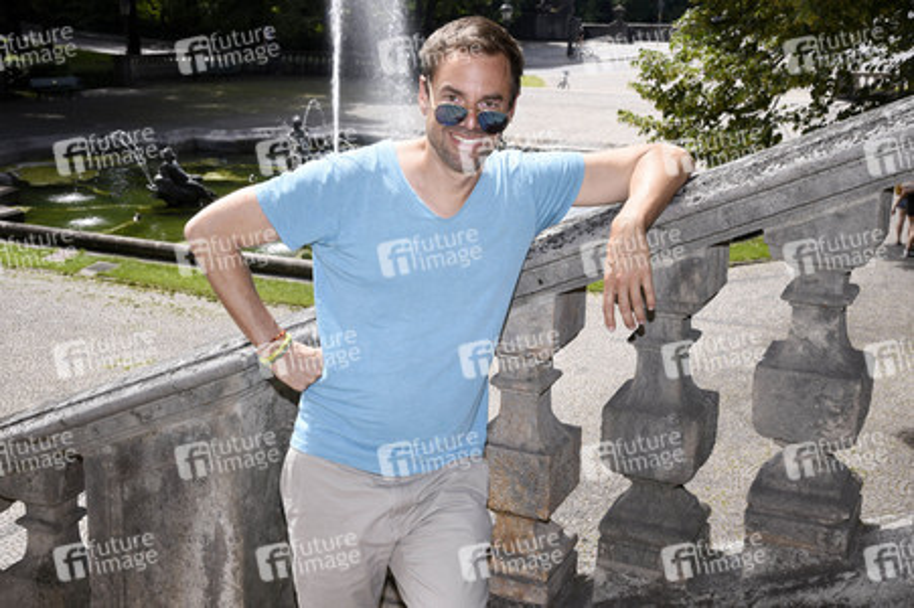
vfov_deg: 27.0
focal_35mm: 50
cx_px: 457
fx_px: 1268
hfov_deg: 39.6
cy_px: 304
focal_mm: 50
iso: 320
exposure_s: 1/160
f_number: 11
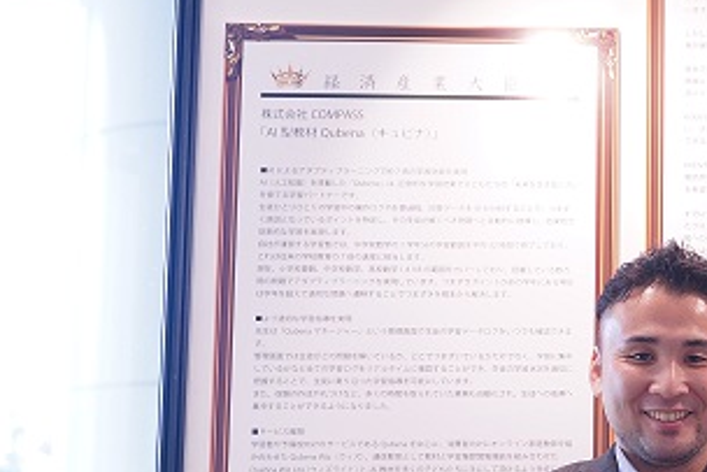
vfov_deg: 18.3
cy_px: 365
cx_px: 826
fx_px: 1454
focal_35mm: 74
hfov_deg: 24.9
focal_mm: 30
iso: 640
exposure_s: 1/60
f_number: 2.8
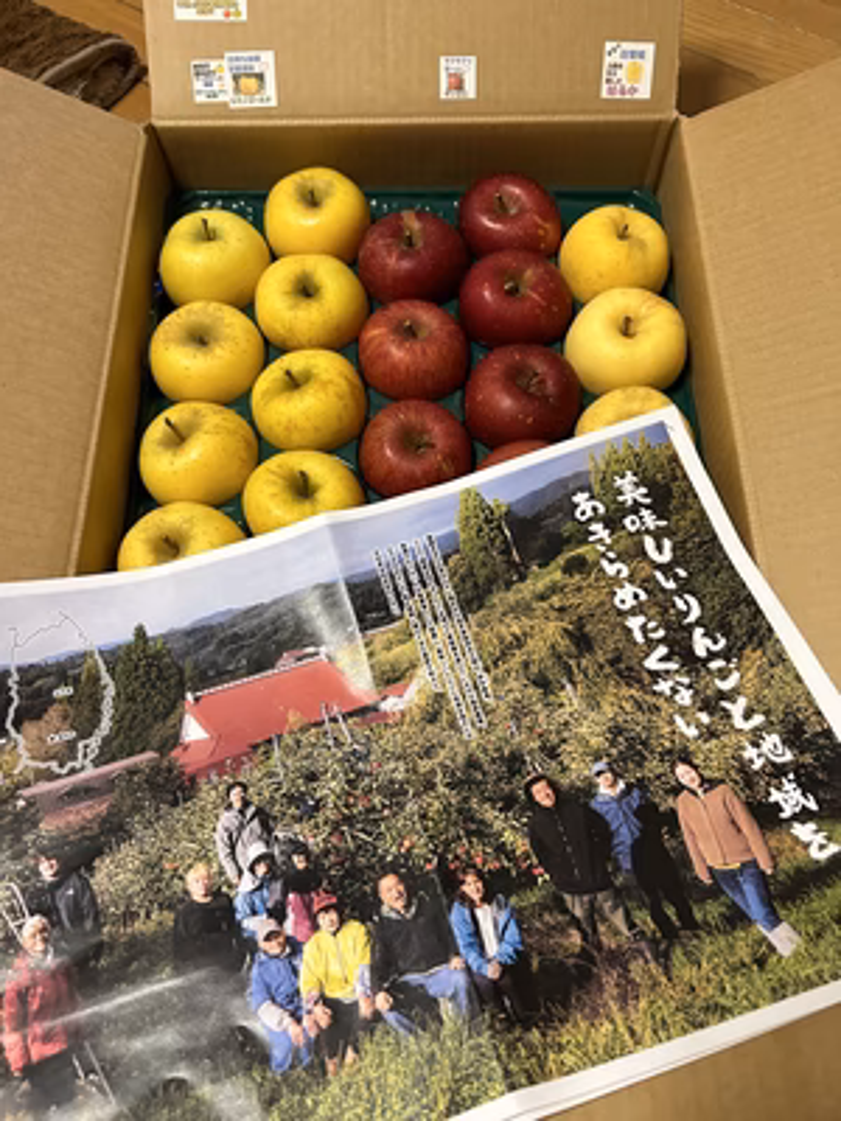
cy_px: 560
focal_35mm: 26
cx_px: 420
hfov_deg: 53.1
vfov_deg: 67.3
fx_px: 842
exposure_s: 1/60
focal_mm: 5.7
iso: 500
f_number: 1.5
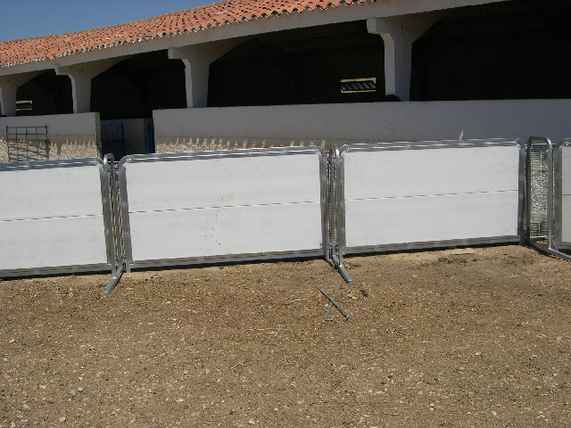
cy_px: 214
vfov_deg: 37.7
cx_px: 286
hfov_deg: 49.0
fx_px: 627
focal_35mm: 38
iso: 100
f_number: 7.6
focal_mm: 8
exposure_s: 1/447
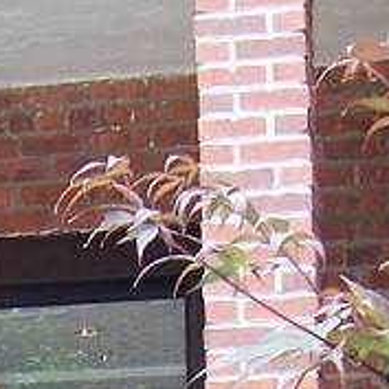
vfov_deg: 8.4
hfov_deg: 8.5
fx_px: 2555
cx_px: -154
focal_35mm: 201
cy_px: 646
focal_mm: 7
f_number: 3
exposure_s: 1/90
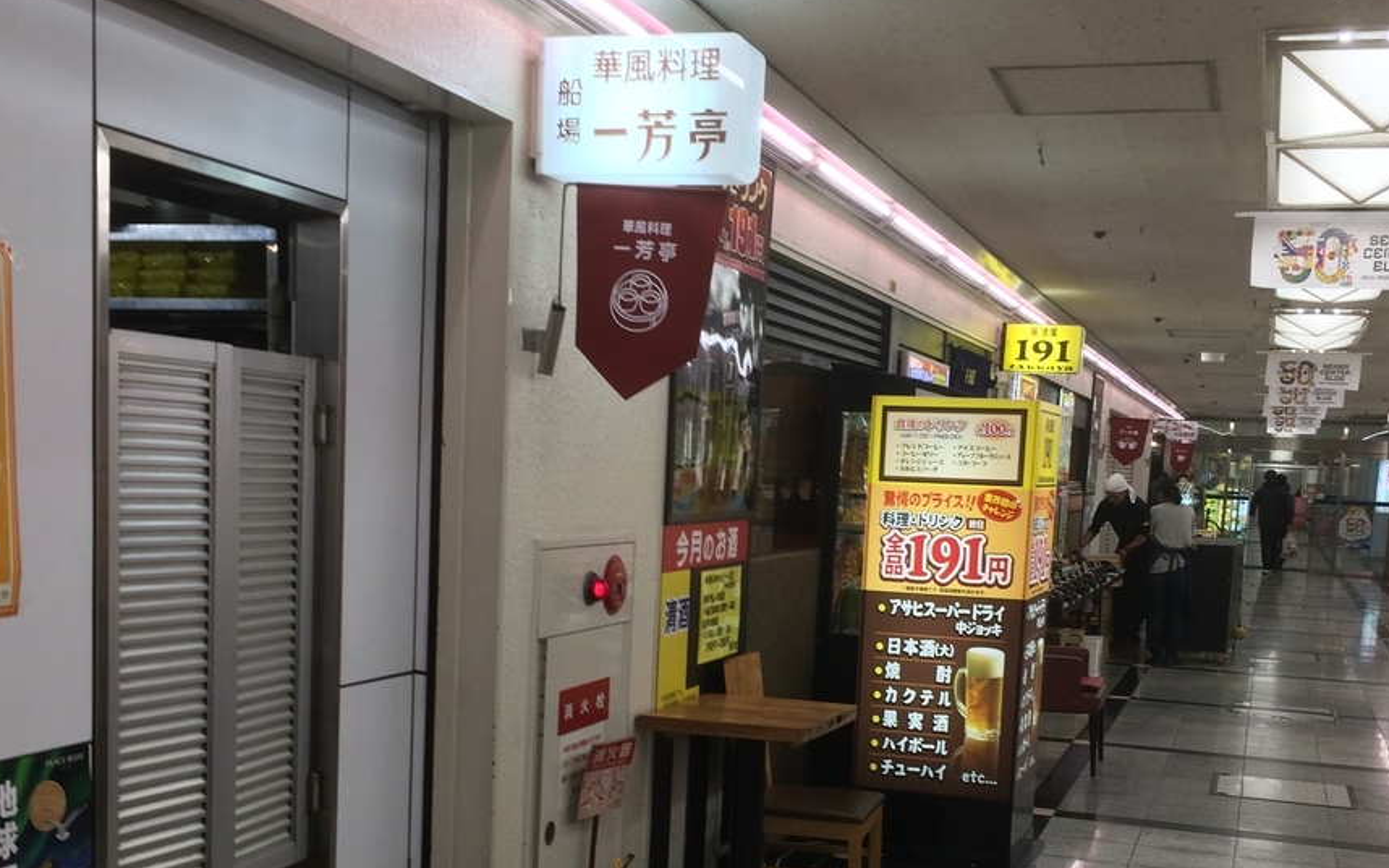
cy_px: 677
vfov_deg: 29.3
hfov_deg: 46.2
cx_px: 703
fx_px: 1628
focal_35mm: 43
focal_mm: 4.15
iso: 40
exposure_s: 1/40
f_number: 2.2
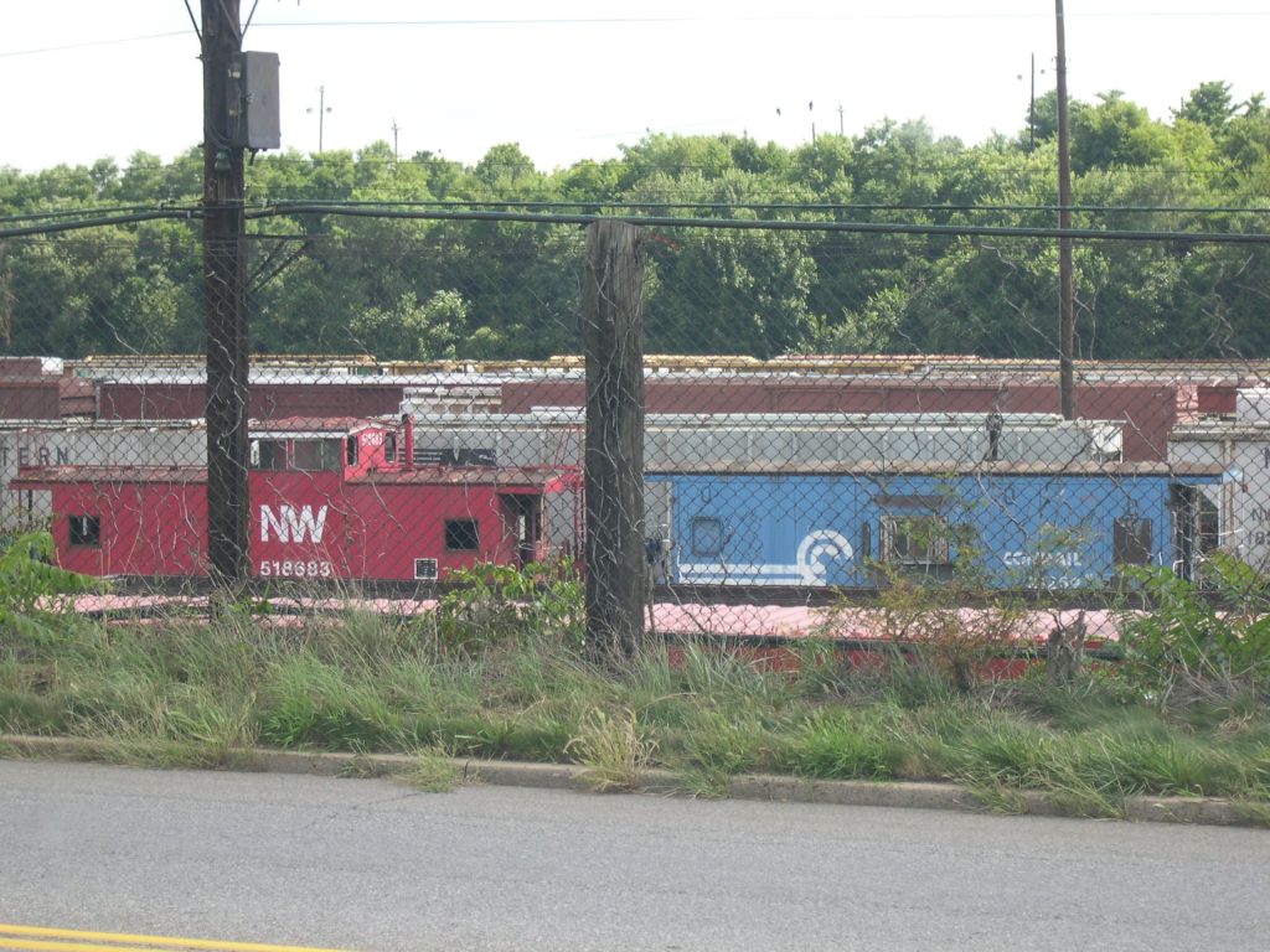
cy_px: 476
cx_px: 635
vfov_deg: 13.0
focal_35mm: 114
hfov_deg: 17.3
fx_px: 4182
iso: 100
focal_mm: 24
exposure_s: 1/112
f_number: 4.9
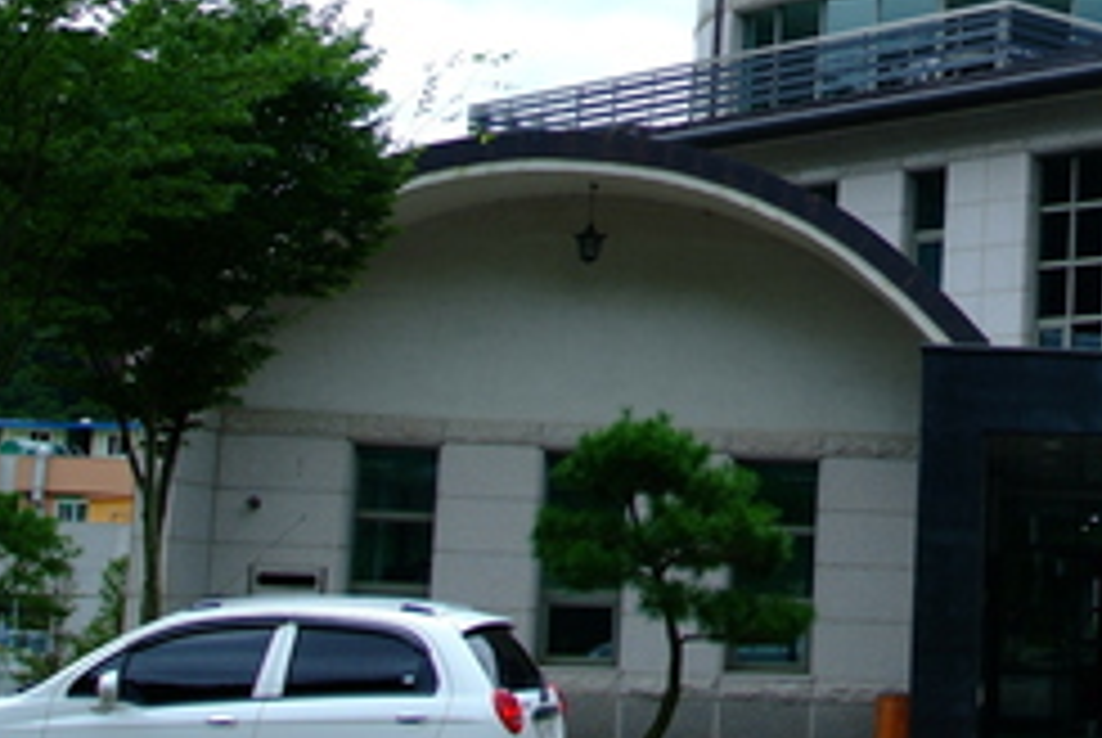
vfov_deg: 17.6
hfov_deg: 23.9
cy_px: 158
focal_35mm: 77
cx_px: 1329
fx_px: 2360
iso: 100
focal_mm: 18
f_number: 4
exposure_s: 1/60
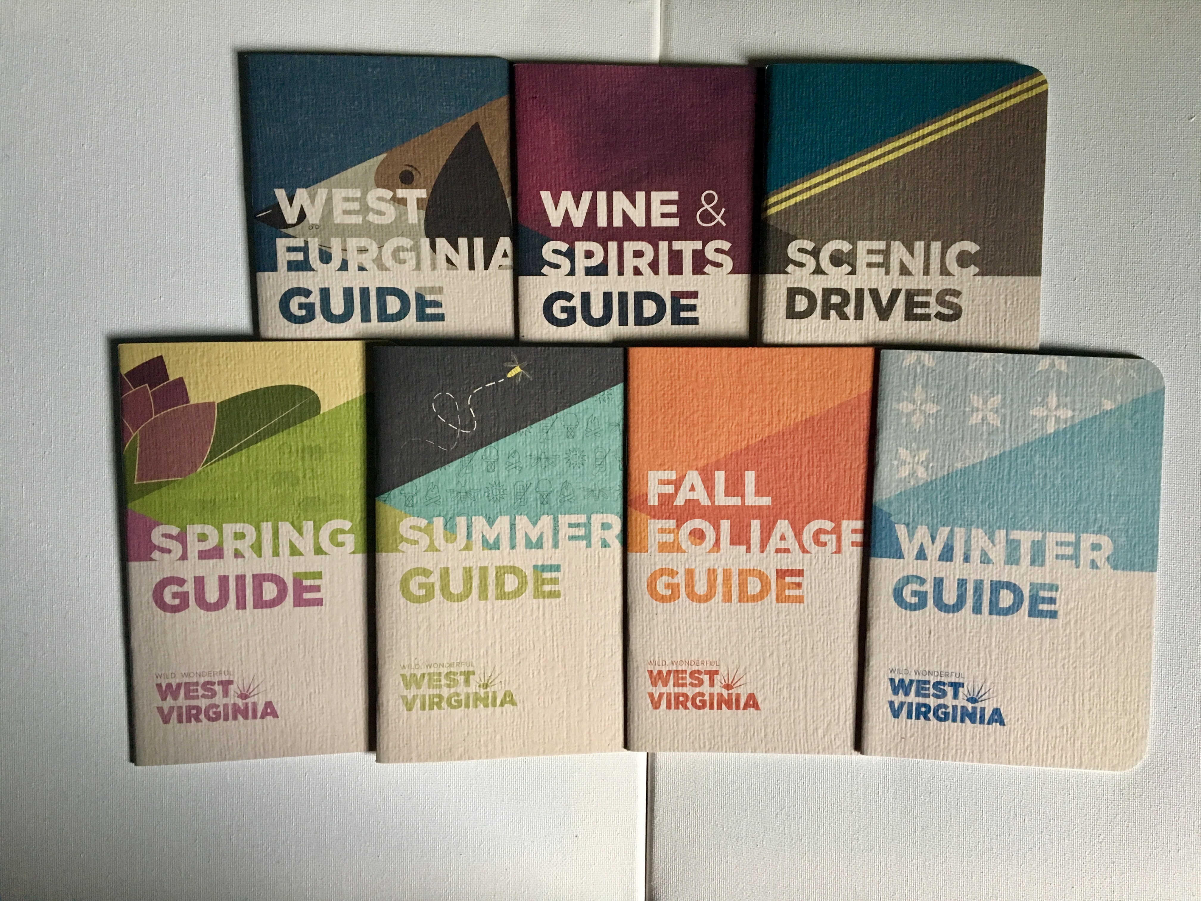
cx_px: 600
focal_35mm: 29
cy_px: 450
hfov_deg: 61.7
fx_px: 1006
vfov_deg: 48.2
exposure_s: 1/24
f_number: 2.2
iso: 200
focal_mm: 4.15
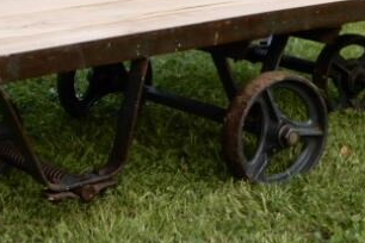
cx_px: 175
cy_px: 98
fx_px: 1257
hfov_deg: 16.5
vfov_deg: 11.1
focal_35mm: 124
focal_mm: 10.2
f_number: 4.5
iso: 100
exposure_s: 1/15
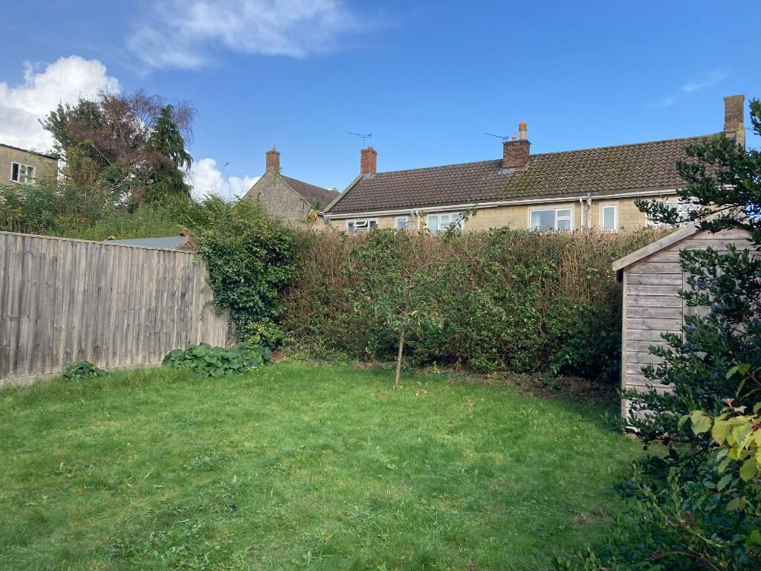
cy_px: 286
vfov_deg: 49.7
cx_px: 380
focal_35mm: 28
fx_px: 616
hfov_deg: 63.4
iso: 20
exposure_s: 1/923
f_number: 1.8
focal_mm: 3.99
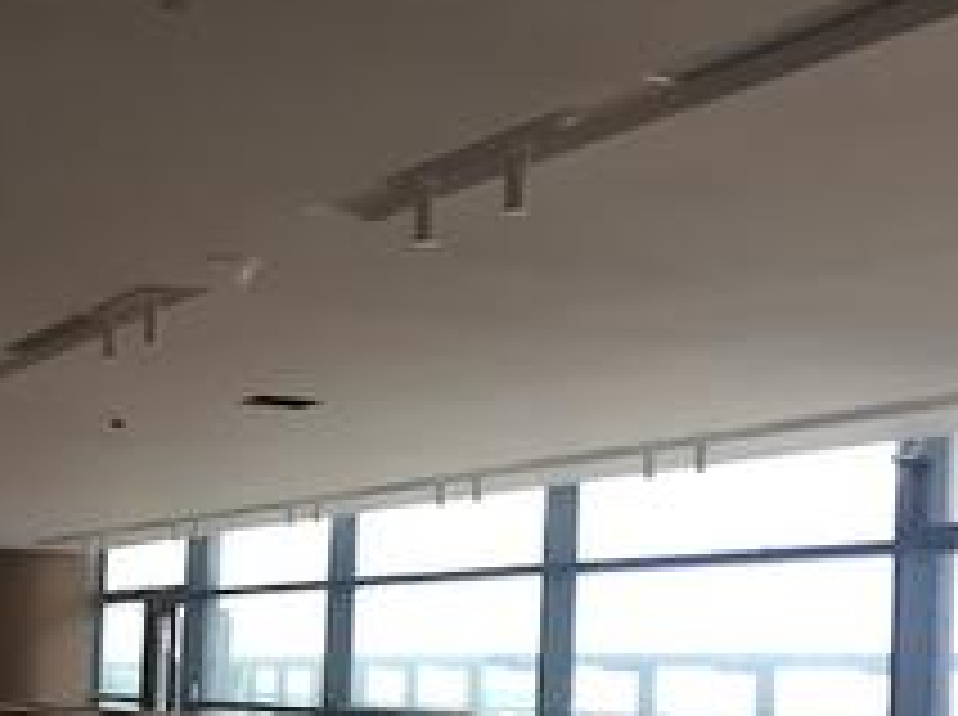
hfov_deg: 24.8
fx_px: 2072
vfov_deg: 19.3
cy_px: 608
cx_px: 4
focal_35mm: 75
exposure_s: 1/33
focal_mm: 4.15
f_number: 2.2
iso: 40
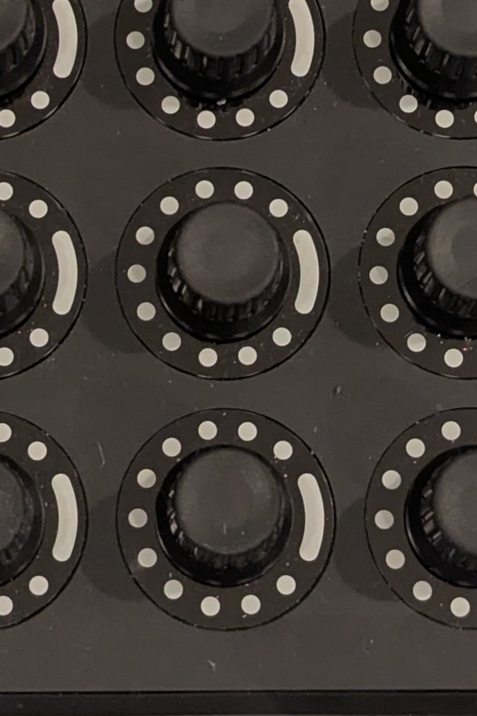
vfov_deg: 12.4
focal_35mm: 164
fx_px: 3260
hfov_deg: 8.4
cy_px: -1
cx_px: 171
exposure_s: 1/71.5
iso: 436
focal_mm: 6.81
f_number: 1.85
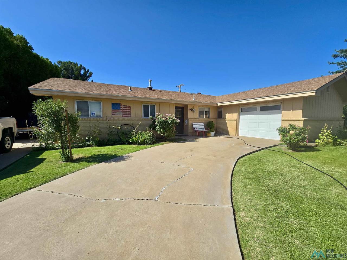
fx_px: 130
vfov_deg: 89.9
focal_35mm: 13
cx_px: 174
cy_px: 130
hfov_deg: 106.2
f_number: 2.2
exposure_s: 1/2524
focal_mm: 2.2
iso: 50
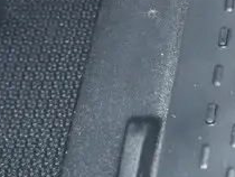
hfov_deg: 12.9
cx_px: 337
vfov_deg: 10.1
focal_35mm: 146
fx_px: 992
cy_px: 2
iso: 200
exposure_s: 1/60
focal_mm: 24
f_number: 5.2
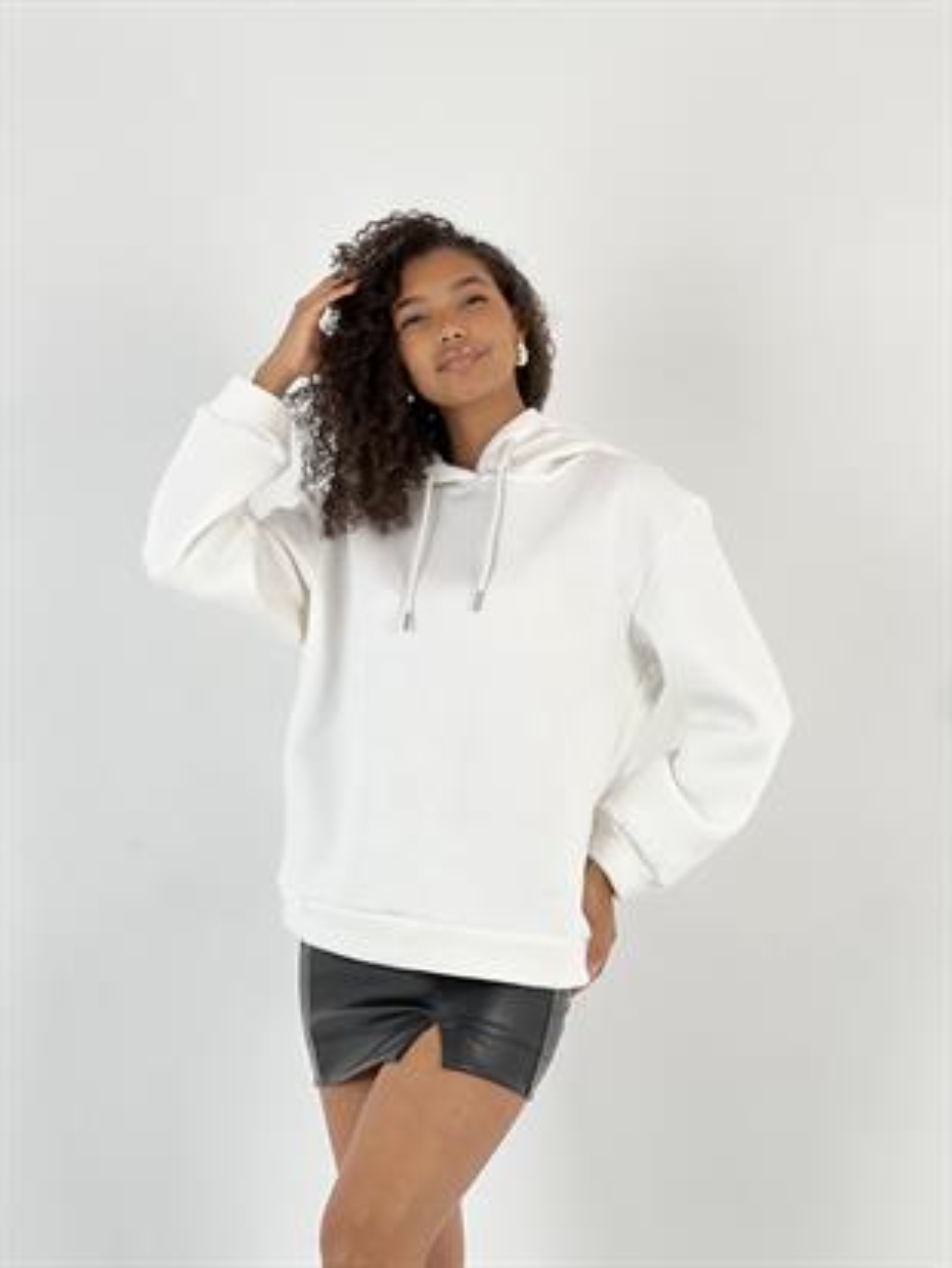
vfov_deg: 25.3
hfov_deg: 19.1
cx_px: 476
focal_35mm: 77
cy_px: 634
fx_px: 2822
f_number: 2.8
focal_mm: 9
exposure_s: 1/100
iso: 40
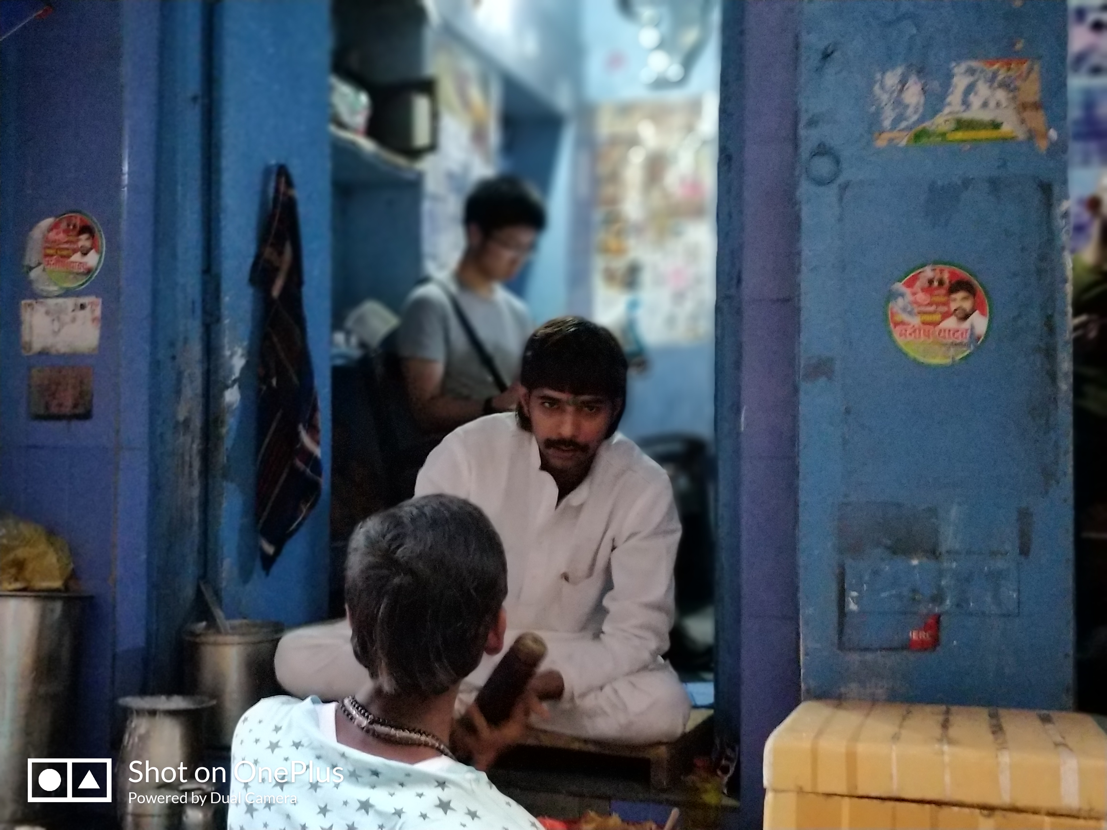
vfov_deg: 56.8
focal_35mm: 24
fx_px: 768
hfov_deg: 71.6
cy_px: 415
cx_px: 554
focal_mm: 4.1
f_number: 1.7
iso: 3200
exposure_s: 1/25
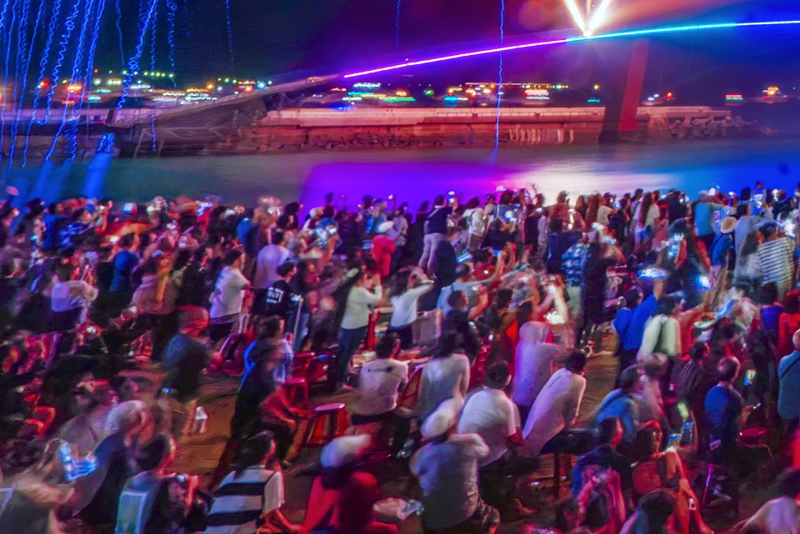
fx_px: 1000
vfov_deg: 22.3
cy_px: -343
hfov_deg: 27.5
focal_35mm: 45
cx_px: 1233
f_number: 22
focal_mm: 12
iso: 100
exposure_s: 21
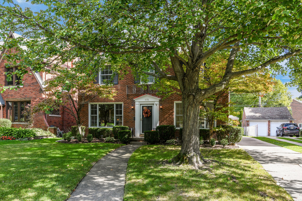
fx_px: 235
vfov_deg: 46.4
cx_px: 151
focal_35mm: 28
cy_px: 100
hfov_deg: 65.5
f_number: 14
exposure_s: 1/15
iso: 100
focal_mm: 28
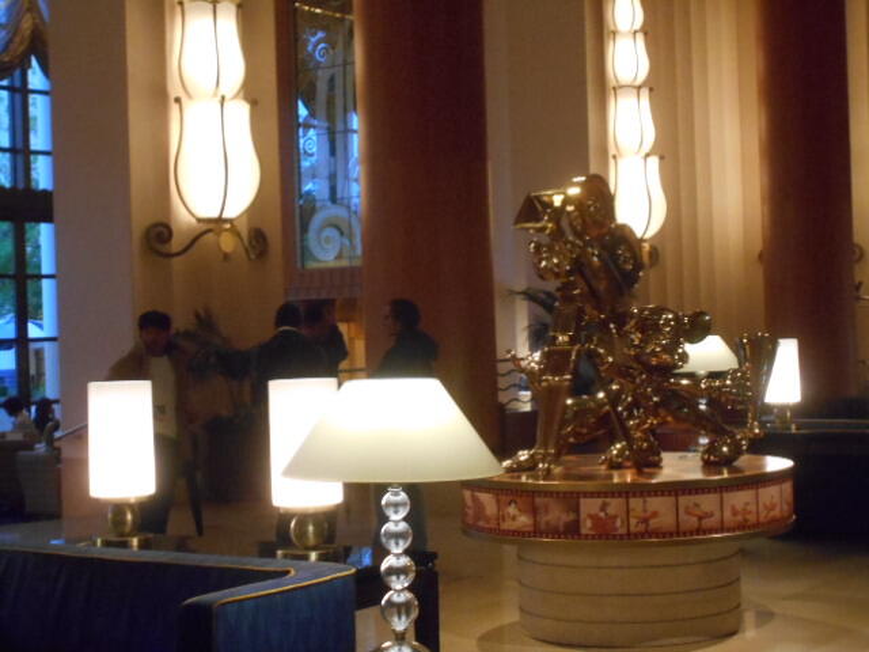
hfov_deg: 29.4
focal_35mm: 66
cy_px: 326
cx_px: 434
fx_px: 1657
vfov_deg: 22.3
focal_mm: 11.6
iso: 800
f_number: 5.3
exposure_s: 1/13
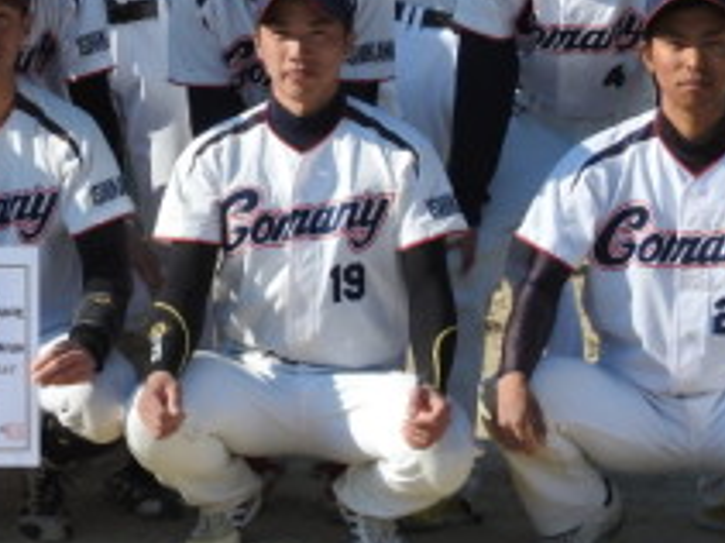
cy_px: 93
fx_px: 2386
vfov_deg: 12.9
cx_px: 45
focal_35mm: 114
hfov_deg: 17.0
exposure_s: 1/1000
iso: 100
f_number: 3.8
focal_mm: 7.2
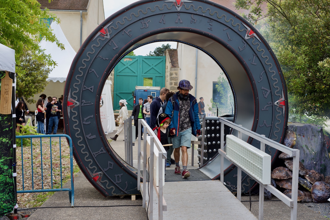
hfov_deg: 39.6
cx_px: 165
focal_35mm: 50
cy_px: 110
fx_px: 458
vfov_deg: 27.0
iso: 100
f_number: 6.3
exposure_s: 1/200
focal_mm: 50
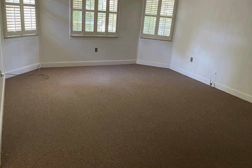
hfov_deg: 61.9
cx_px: 128
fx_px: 210
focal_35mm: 30
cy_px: 76
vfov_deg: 43.5
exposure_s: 1/40
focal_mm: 5.1
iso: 400
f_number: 1.6
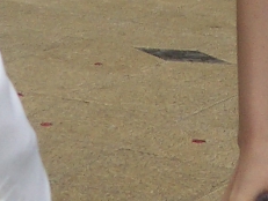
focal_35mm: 242
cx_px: 71
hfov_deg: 8.2
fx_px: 1877
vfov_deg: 6.1
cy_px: 296
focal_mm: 5.8
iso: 50
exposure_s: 1/160
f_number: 2.6
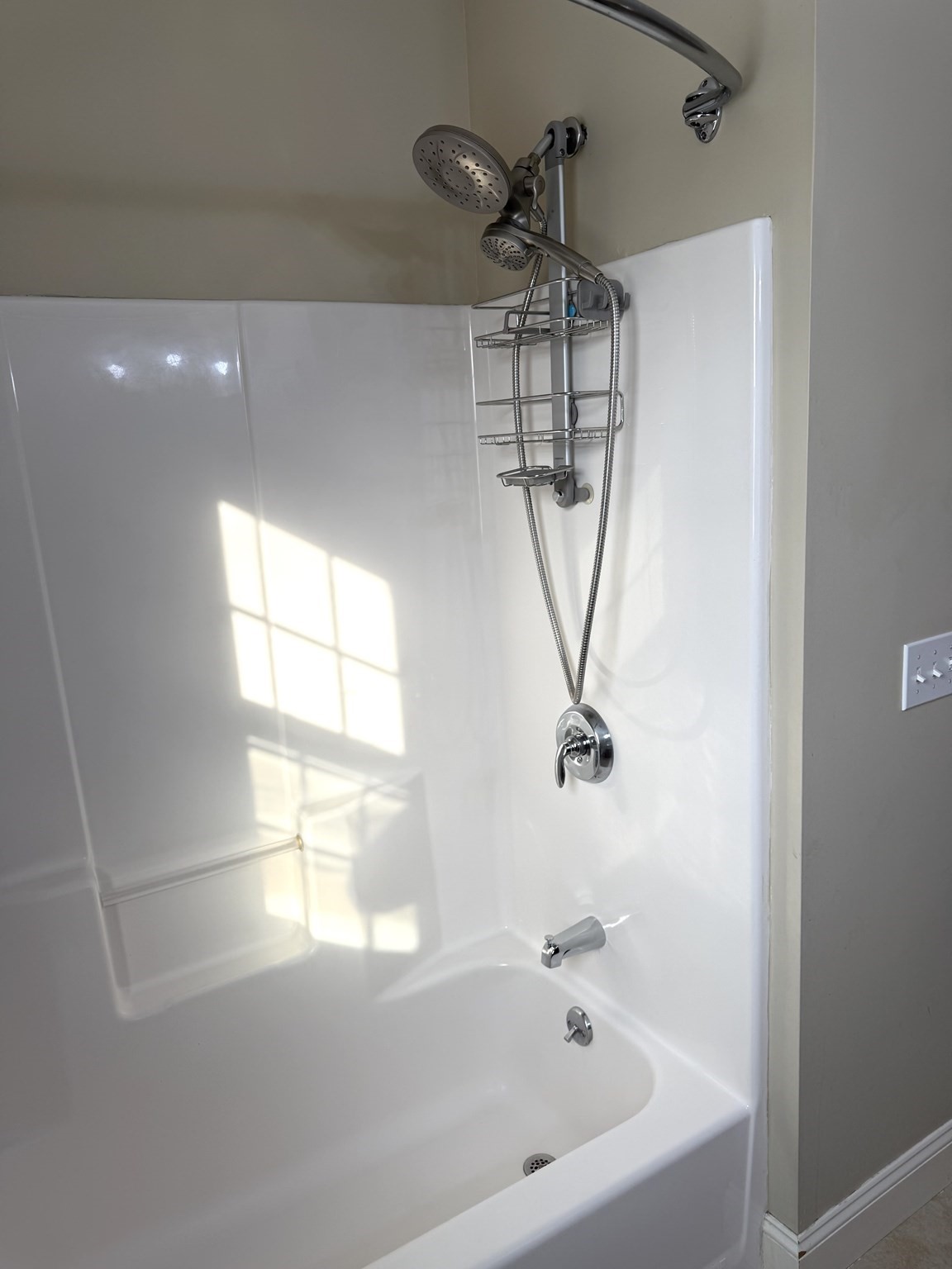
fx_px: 880
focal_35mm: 24
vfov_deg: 71.6
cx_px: 476
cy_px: 634
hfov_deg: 56.8
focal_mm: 6.76
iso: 64
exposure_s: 1/237
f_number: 1.78
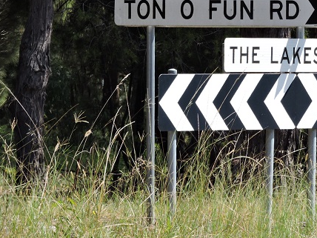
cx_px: 251
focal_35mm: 574
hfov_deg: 3.5
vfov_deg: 2.6
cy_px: 53
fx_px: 5256
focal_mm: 64.5
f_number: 5.6
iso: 100
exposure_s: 1/250
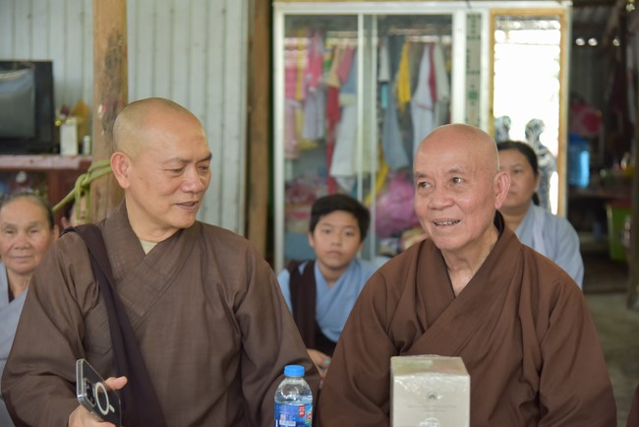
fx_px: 1243
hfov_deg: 28.8
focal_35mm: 70
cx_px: 320
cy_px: 214
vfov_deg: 19.5
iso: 640
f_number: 4
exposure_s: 1/60
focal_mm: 70
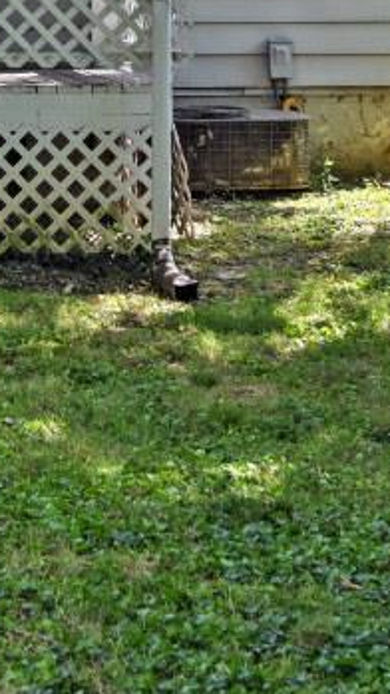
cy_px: -141
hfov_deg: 8.8
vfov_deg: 15.3
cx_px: -157
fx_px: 2485
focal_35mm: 135
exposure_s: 1/250
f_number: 5.6
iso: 160
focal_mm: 30
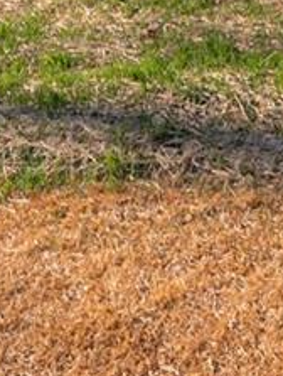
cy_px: -391
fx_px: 1533
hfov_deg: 10.4
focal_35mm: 141
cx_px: -49
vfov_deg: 12.3
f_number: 7.1
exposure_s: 1/2000
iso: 160
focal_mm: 16
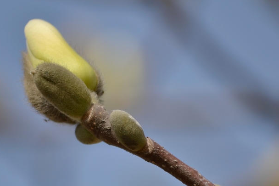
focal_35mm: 400
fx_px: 3099
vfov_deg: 3.4
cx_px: 149
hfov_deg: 5.2
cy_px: 107
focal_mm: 180
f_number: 5.6
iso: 100
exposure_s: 1/640
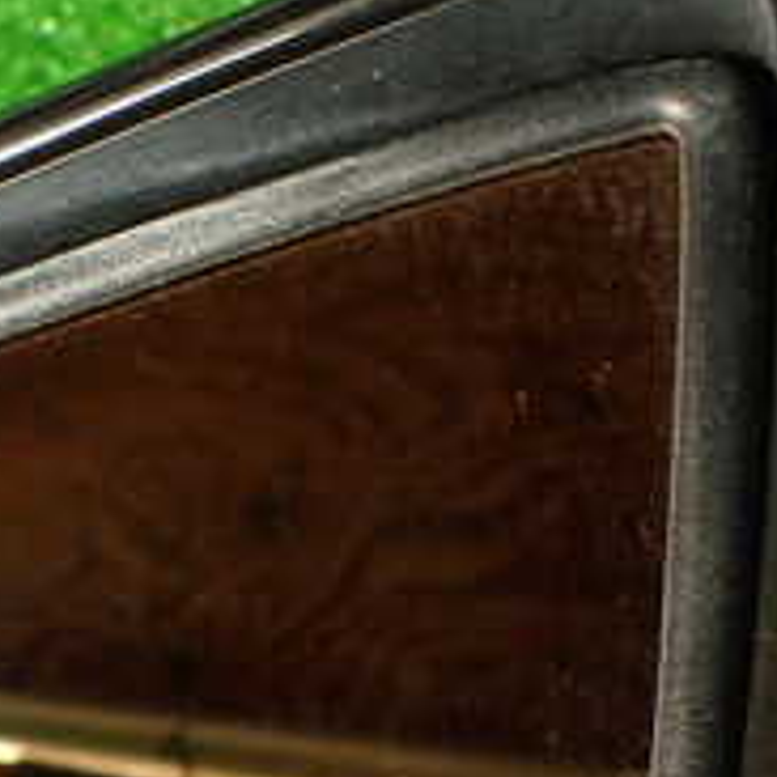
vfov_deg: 19.3
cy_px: 802
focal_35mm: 87
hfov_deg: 19.0
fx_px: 2209
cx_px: -119
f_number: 2.3
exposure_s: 1/40
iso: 200
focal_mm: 5.4
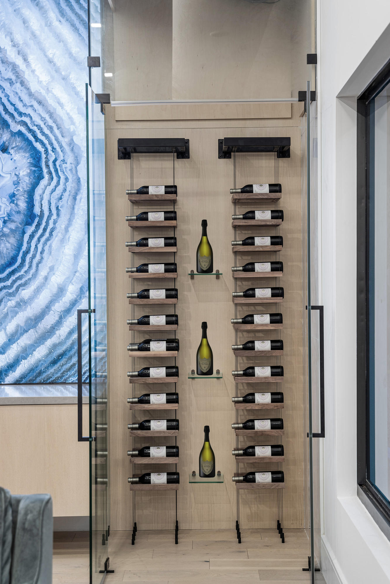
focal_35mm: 53
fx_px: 861
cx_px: 195
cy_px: 292
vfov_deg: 37.5
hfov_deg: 25.5
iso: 160
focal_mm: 53
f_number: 4
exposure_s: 1/20
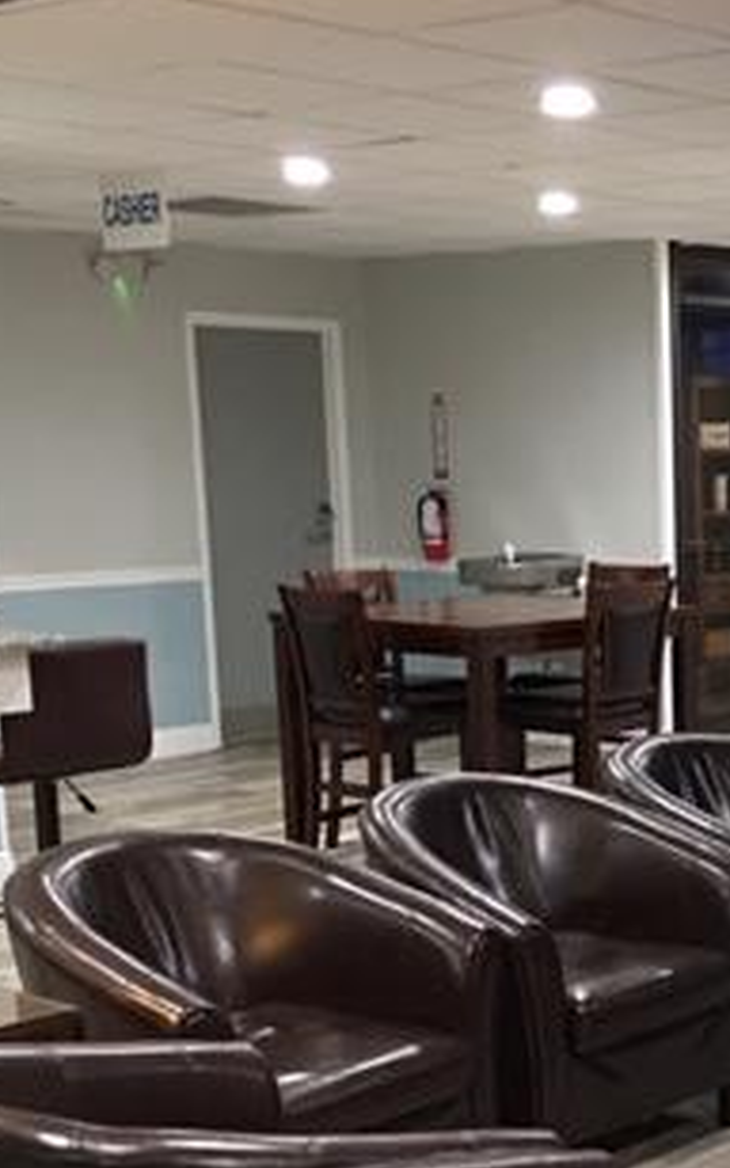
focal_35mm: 64
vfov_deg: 31.5
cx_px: 886
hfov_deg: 19.1
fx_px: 2036
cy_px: 845
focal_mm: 4.15
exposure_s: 1/10
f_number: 2.2
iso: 100
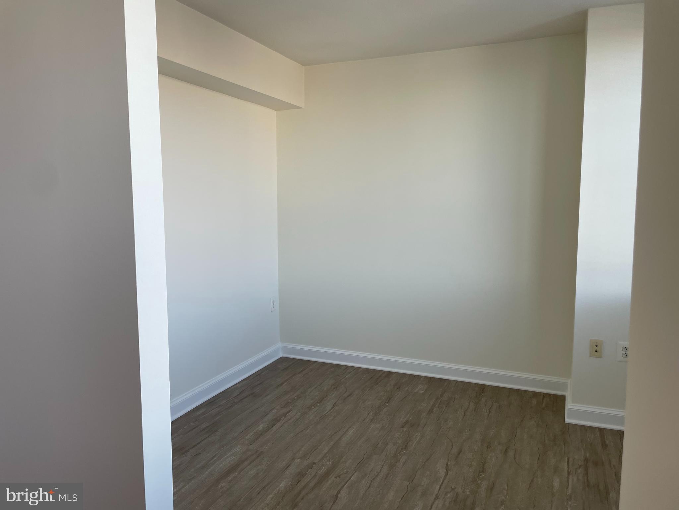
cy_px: 255
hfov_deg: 67.3
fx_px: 510
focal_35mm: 26
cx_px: 340
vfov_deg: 53.1
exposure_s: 1/120
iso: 40
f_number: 1.6
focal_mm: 4.2
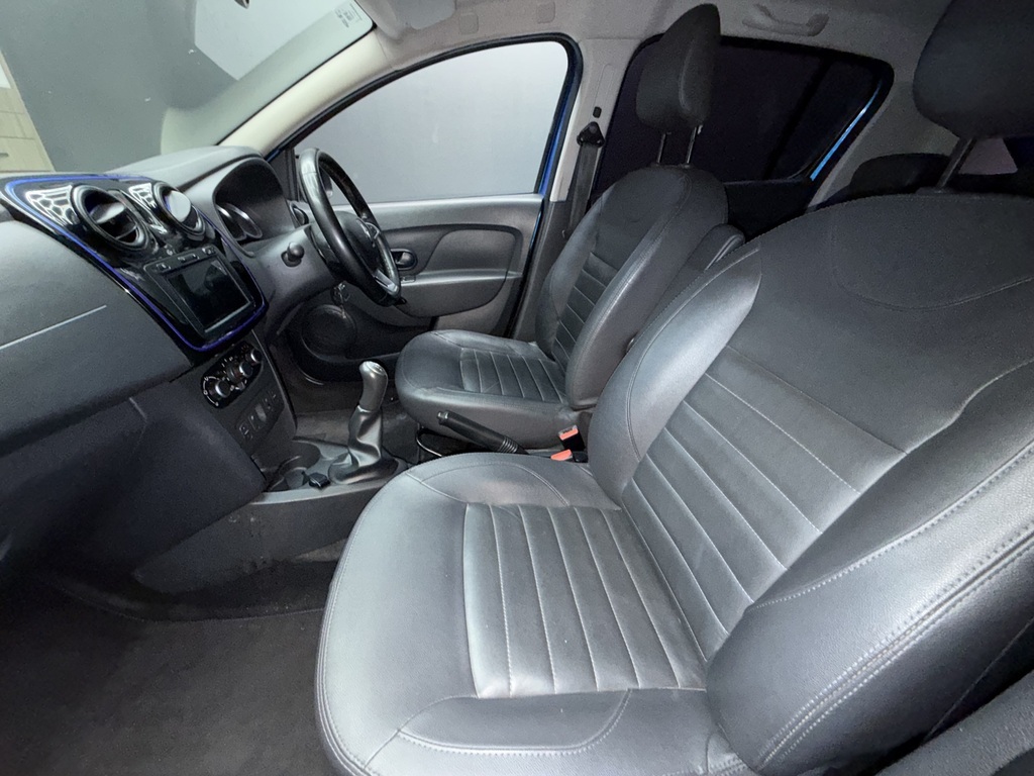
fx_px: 418
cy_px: 388
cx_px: 517
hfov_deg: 102.1
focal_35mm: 14
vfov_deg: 85.7
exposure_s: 1/33
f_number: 2.2
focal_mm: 2.22
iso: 320
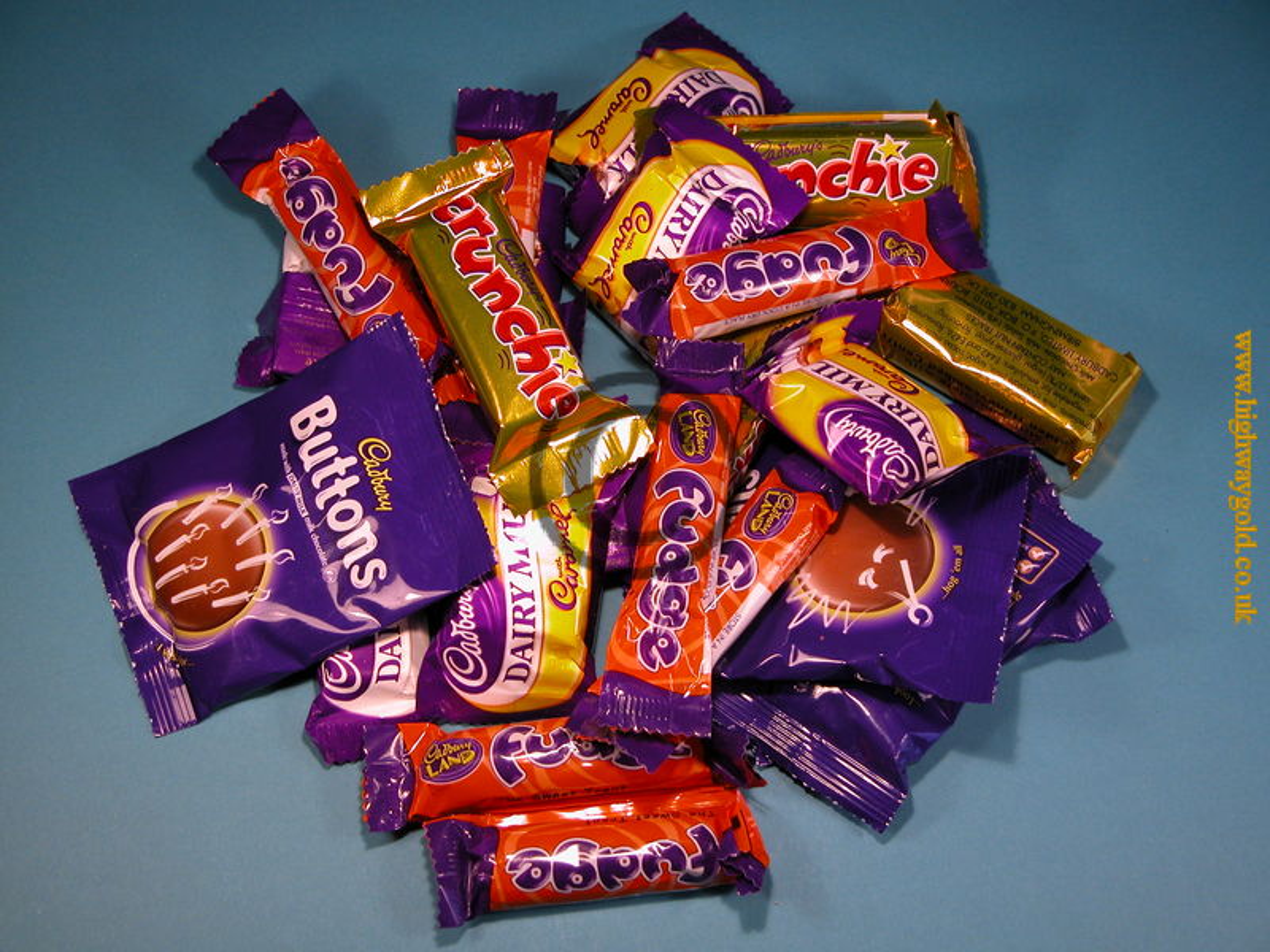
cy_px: 476
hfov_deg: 29.4
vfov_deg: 22.3
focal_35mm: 66
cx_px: 635
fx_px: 2421
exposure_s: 1/66.8
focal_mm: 16.8
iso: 100
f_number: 3.2
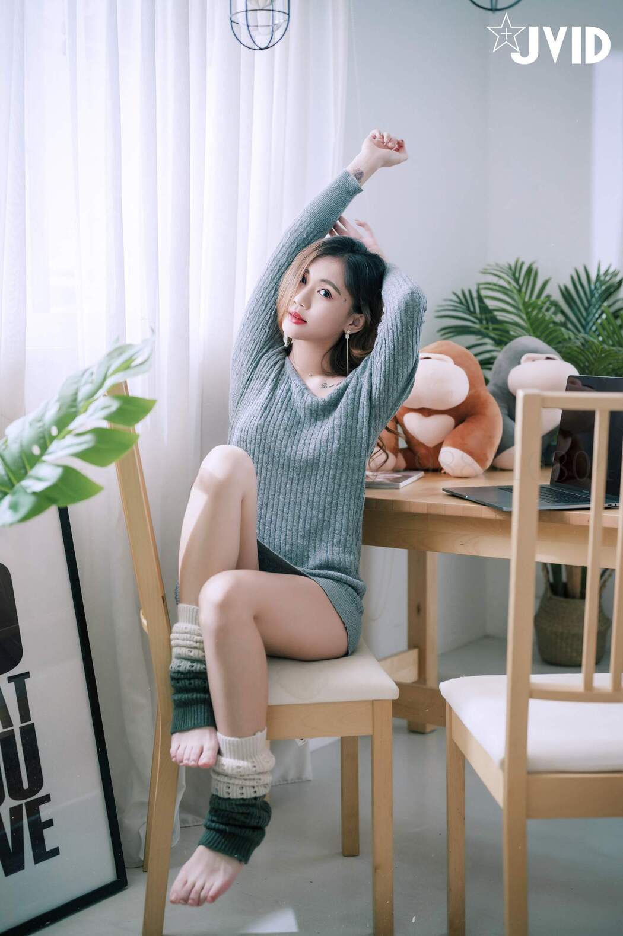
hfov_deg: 26.9
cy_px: 468
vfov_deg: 39.6
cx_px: 312
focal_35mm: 50
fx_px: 1300
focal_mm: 50
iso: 320
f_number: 2.5
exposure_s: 1/125
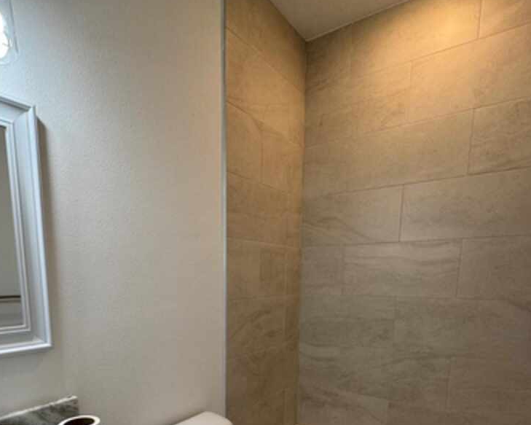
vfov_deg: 54.6
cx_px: 224
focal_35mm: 24
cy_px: 341
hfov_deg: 69.8
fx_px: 377
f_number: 2.2
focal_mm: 2.22
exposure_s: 1/120
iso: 125
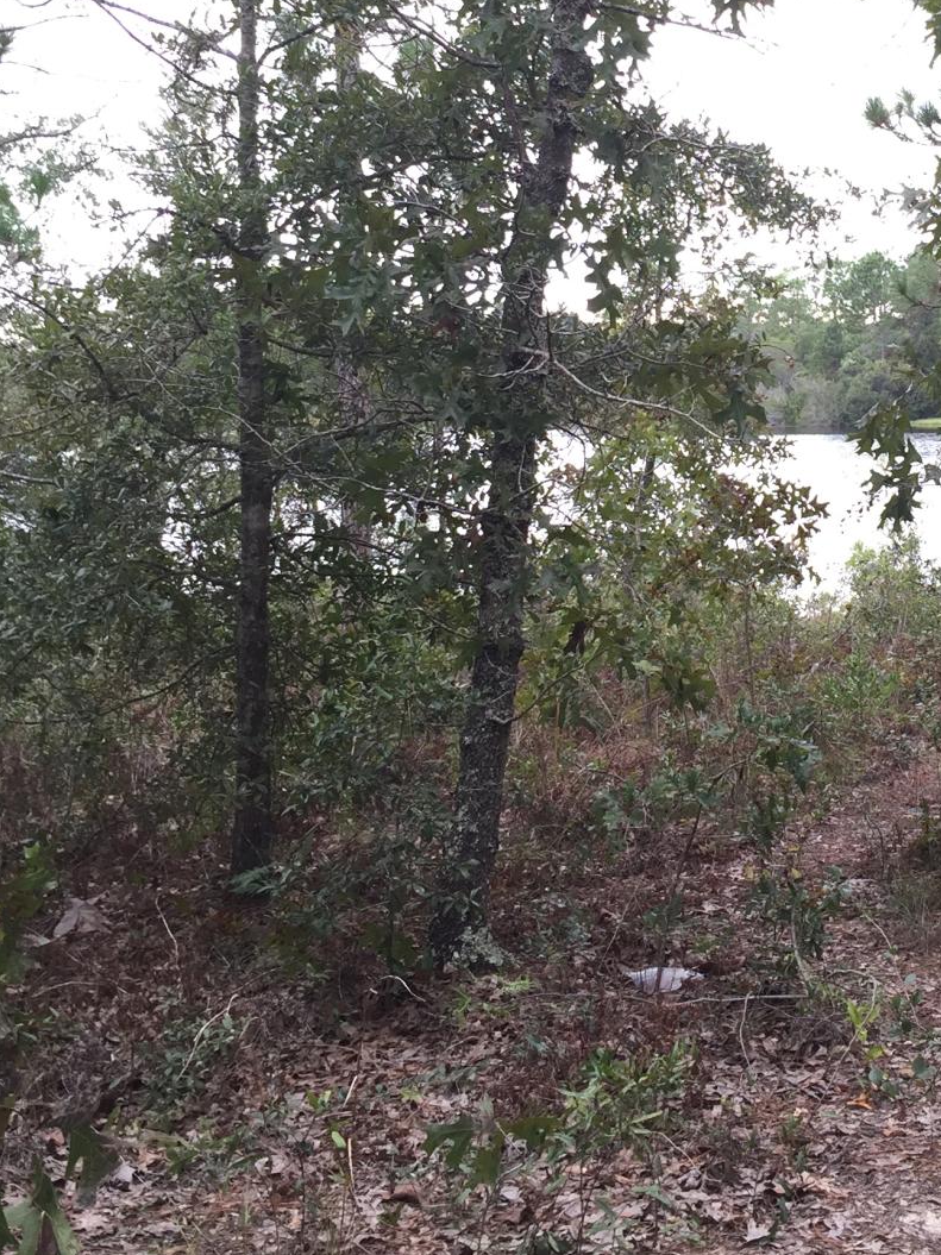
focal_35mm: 55
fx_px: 1994
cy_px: 365
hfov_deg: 25.8
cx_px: 830
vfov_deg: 34.4
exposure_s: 1/60
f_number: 2.2
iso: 32
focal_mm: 4.15
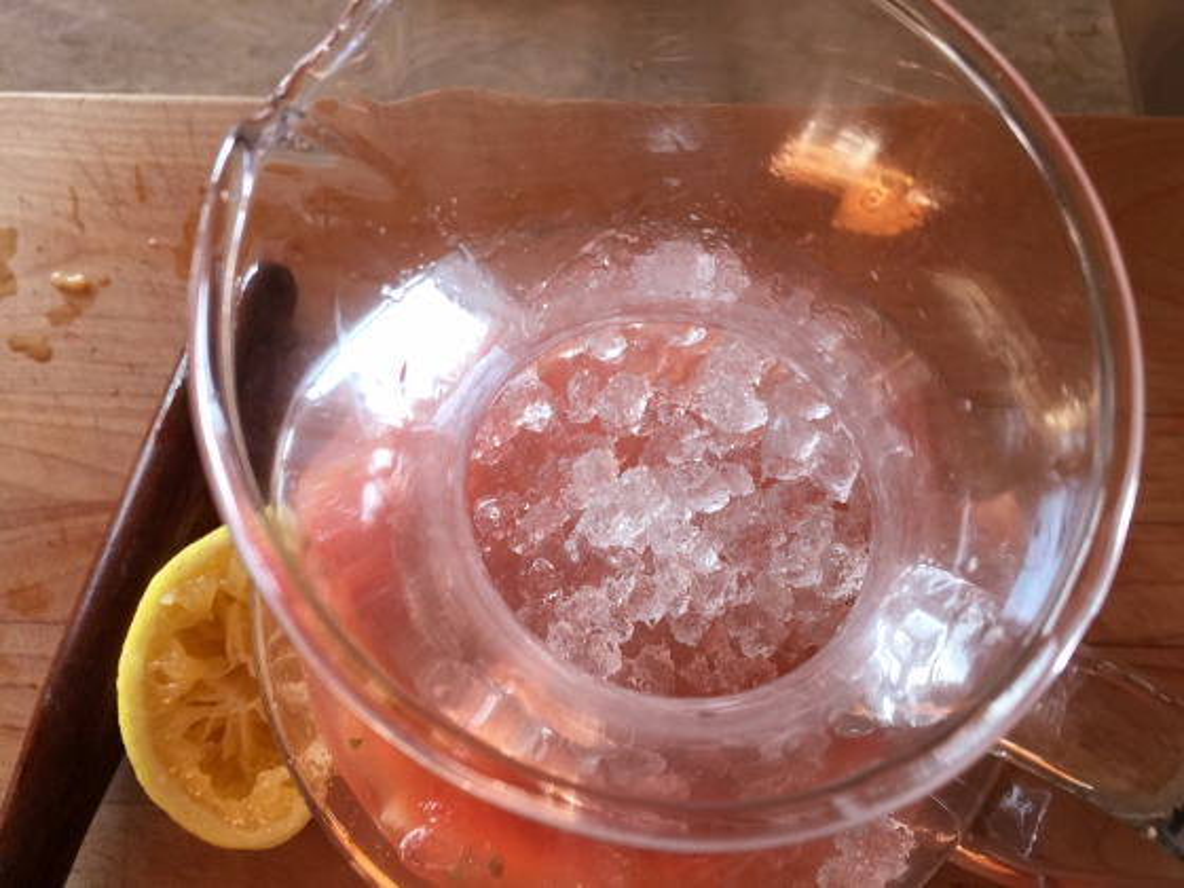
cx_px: 592
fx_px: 992
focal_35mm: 29
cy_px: 444
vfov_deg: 48.2
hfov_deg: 61.7
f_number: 2.2
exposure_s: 1/30
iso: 32
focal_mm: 4.15
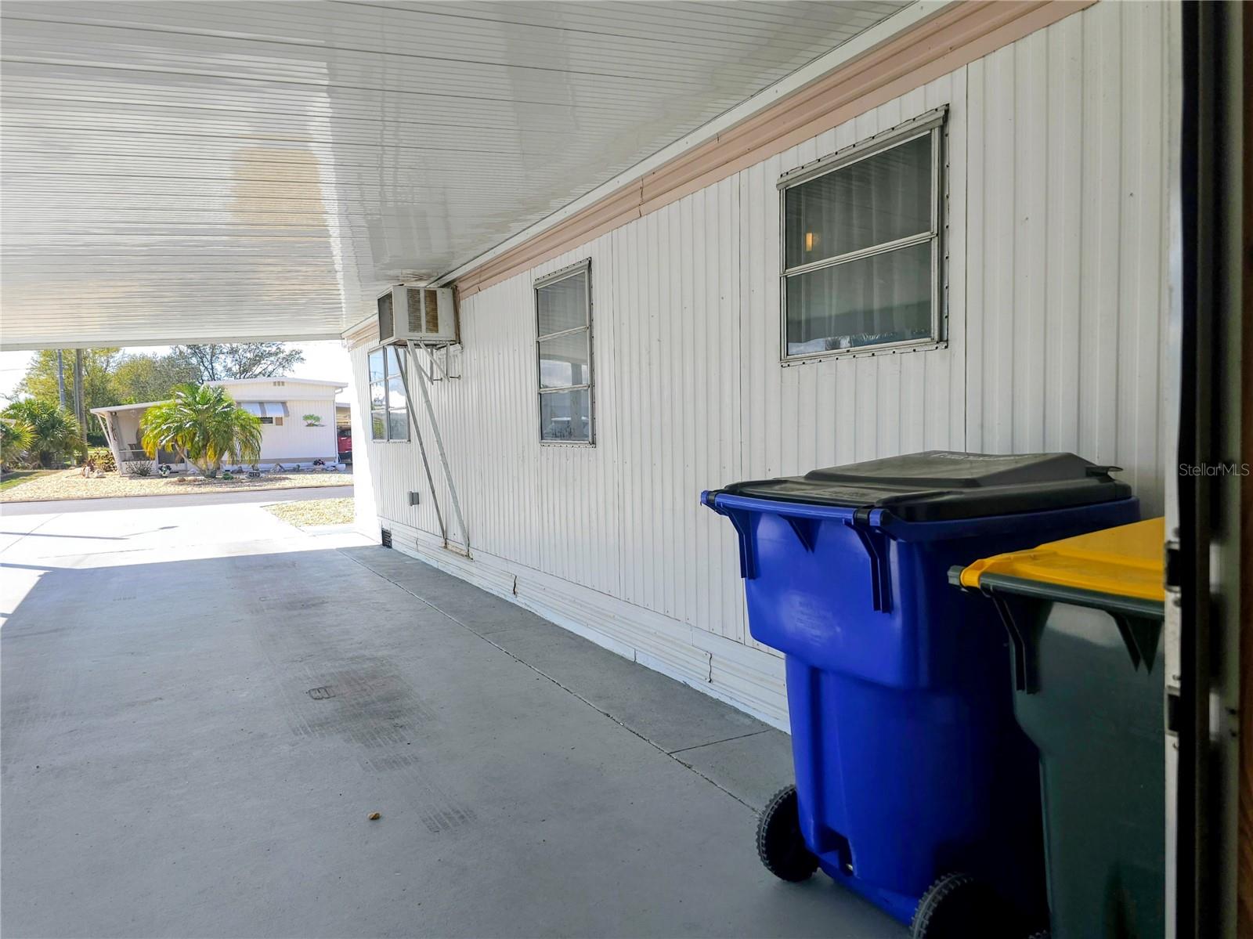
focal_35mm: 23
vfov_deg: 58.9
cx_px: 626
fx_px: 832
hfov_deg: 73.9
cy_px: 470
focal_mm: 6.3
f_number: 1.7
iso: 10
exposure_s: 1/259
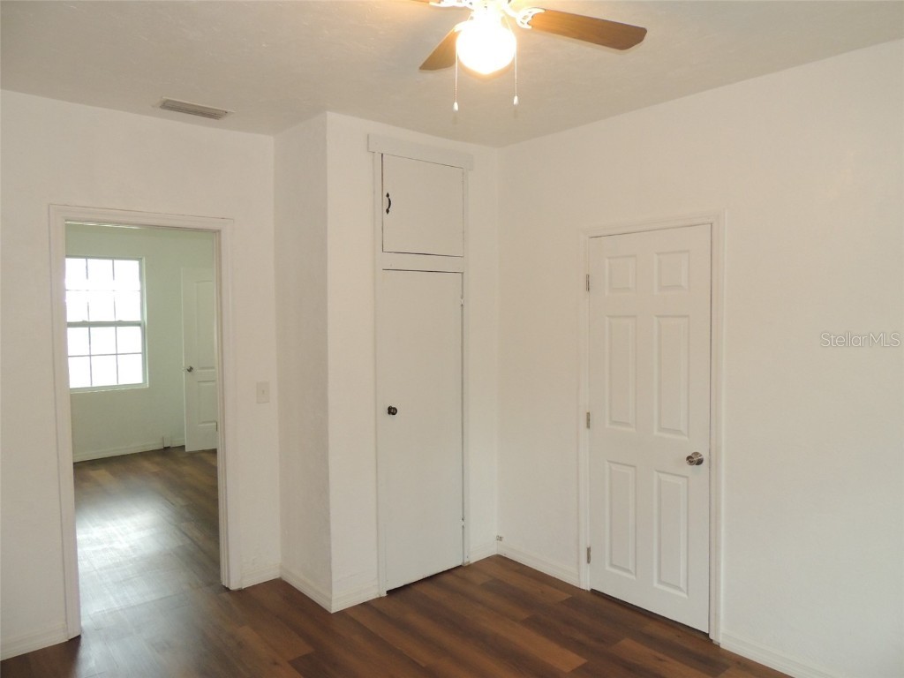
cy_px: 339
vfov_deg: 56.8
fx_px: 627
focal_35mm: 24
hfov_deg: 71.6
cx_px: 452
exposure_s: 1/40
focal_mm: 4.3
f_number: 3
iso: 360
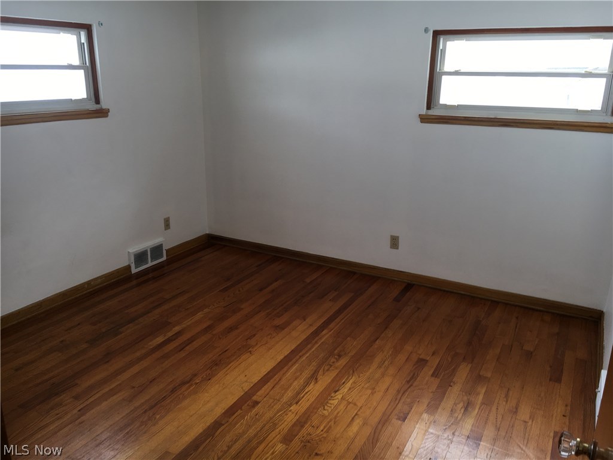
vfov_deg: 48.2
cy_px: 230
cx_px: 306
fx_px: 514
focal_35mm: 29
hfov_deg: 61.7
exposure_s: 1/40
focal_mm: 4.15
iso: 25
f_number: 2.2
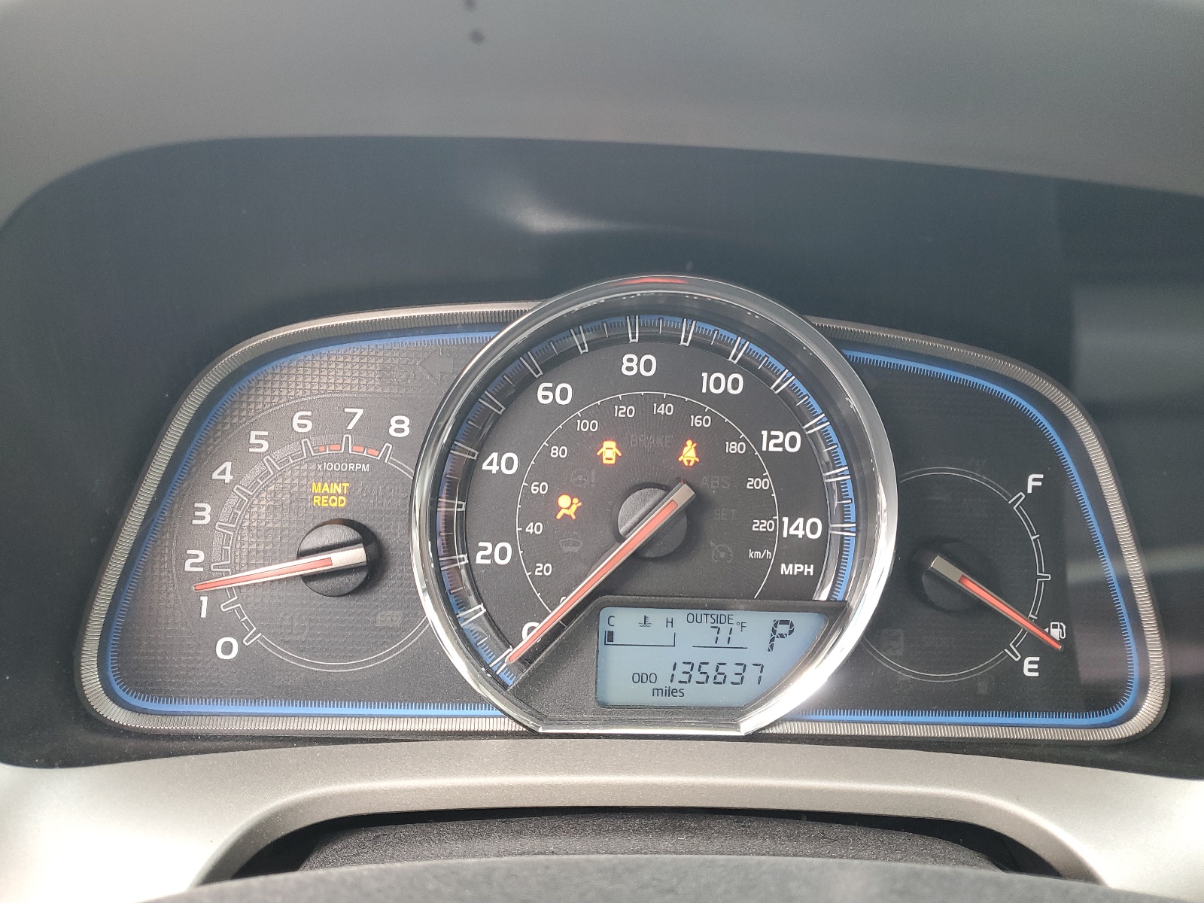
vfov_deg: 53.1
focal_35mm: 26
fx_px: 904
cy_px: 452
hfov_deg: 67.3
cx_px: 602
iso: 89
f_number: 1.5
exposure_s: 1/60.2
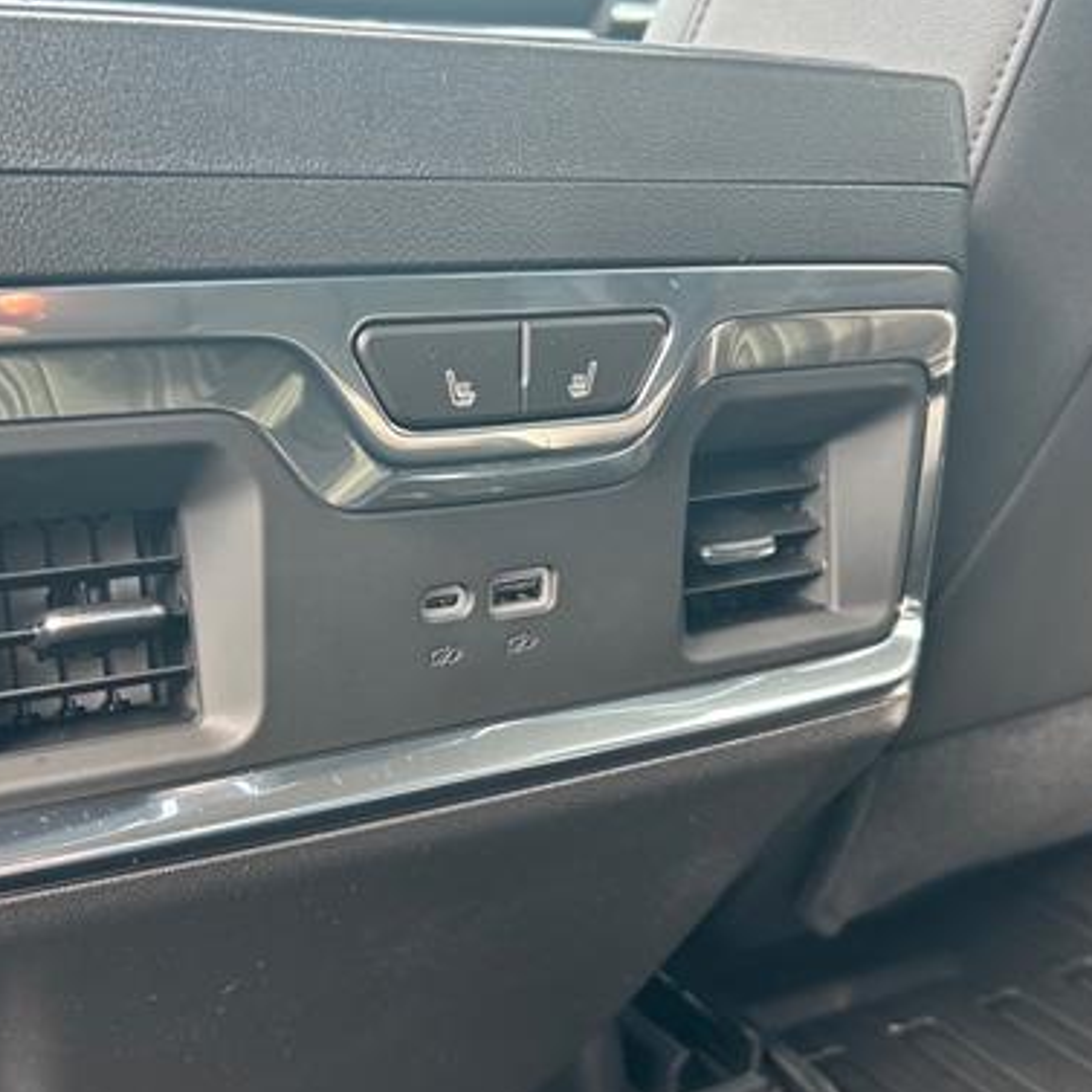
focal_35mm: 39
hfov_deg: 42.6
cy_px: 600
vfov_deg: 42.8
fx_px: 1392
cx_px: 434
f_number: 1.5
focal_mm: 5.7
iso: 125
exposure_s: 1/97
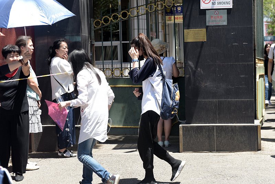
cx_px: 138
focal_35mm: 60
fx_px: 458
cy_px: 92
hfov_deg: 33.4
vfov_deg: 22.6
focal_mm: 60
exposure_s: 1/400
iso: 400
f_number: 5.6
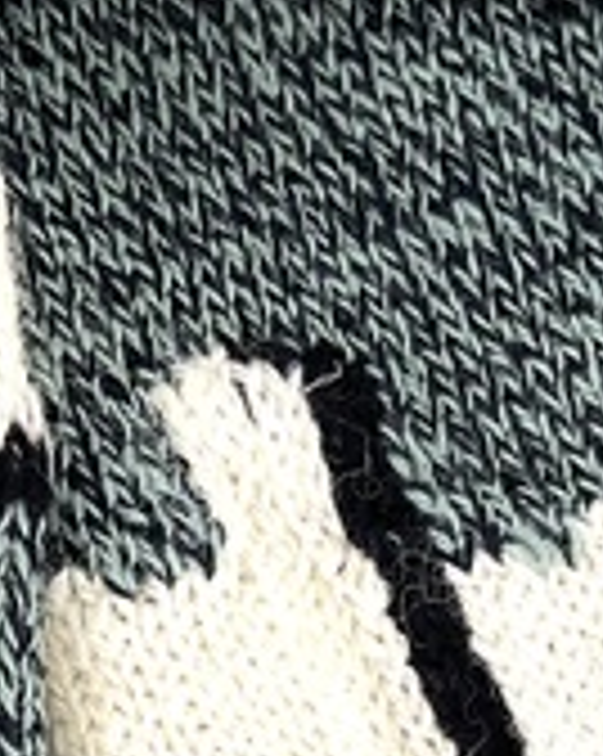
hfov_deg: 14.2
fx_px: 2414
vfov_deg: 15.9
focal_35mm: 108
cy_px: 1220
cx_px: 315
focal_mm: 3
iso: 32
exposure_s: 1/120
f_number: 1.8
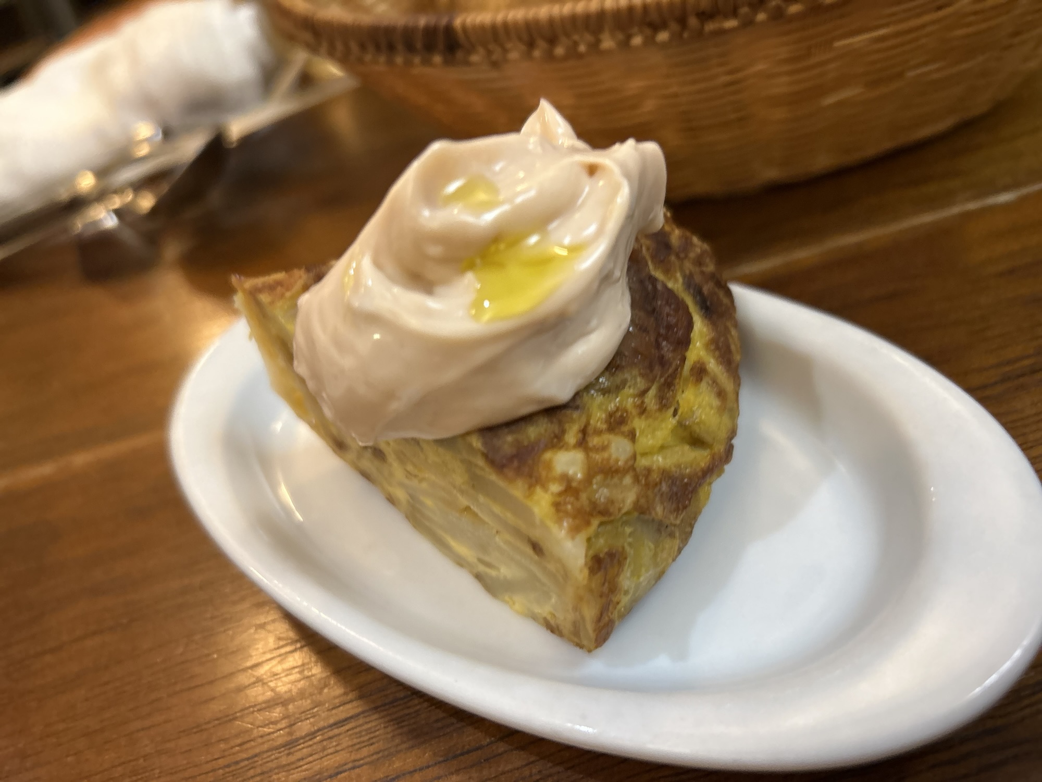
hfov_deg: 67.3
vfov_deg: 53.1
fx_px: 783
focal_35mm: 26
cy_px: 391
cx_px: 521
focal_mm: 5.7
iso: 250
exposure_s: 1/50
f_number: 1.5
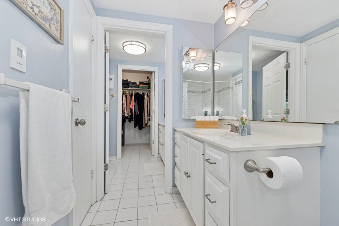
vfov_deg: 77.3
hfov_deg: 100.4
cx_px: 170
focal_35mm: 15
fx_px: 141
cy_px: 113
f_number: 7.1
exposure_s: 1/60
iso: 250
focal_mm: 10
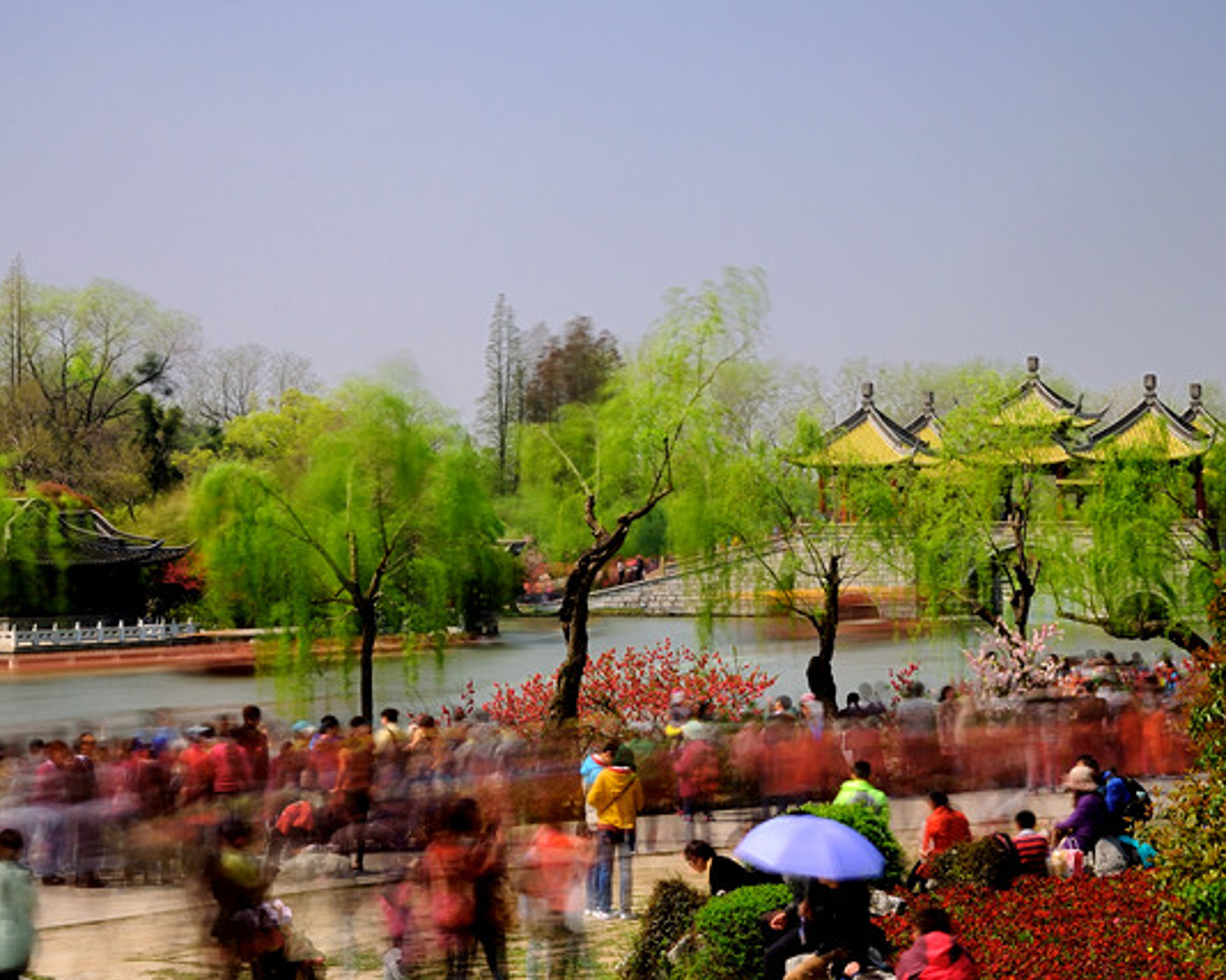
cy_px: 462
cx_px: 443
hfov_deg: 23.8
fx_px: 2902
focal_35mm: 80
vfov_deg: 19.2
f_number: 13
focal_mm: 38
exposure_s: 13
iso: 100
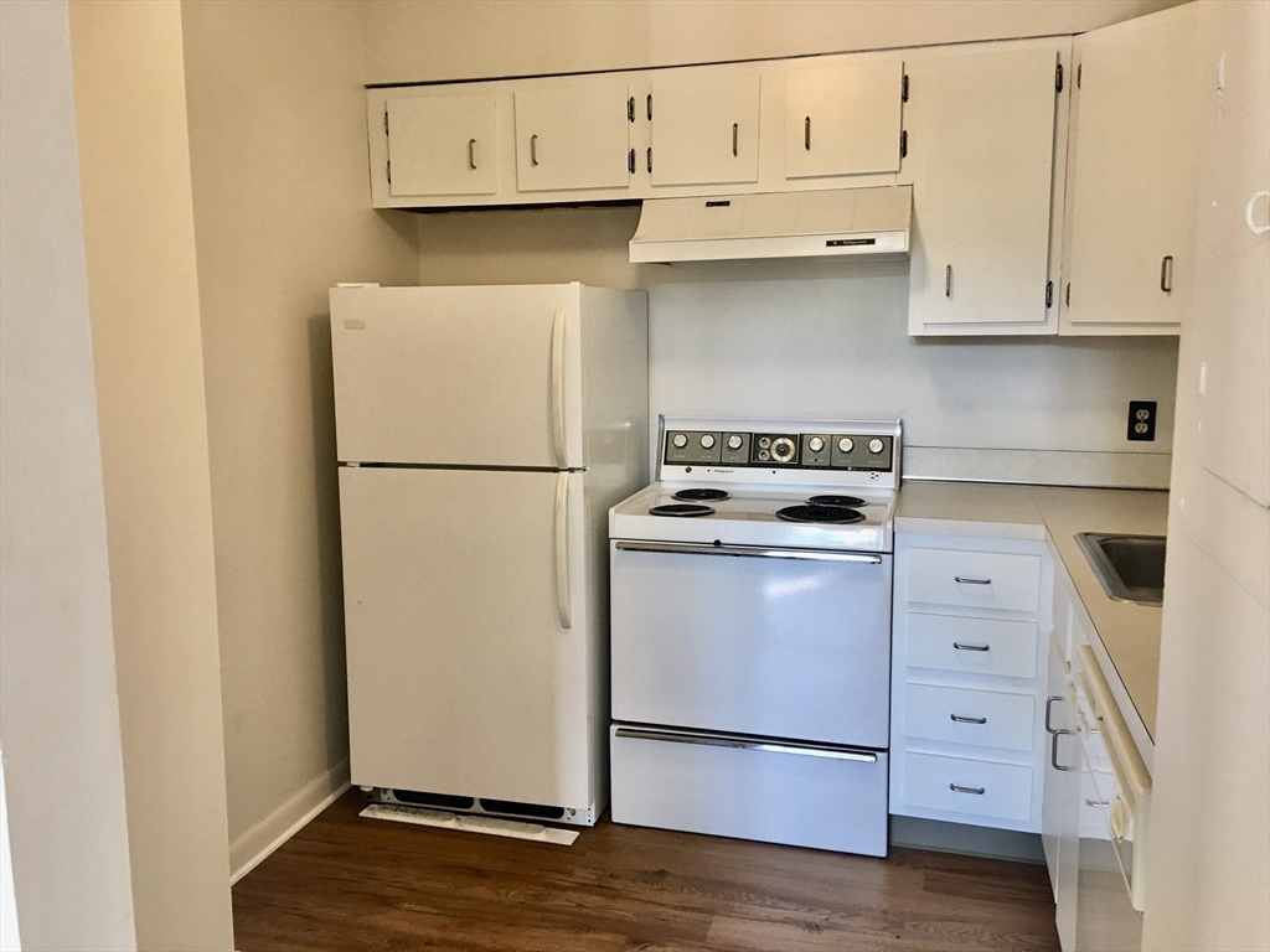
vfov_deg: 48.2
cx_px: 635
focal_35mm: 29
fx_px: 1064
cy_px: 476
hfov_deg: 61.7
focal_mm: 4.15
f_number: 2.2
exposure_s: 1/15
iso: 40
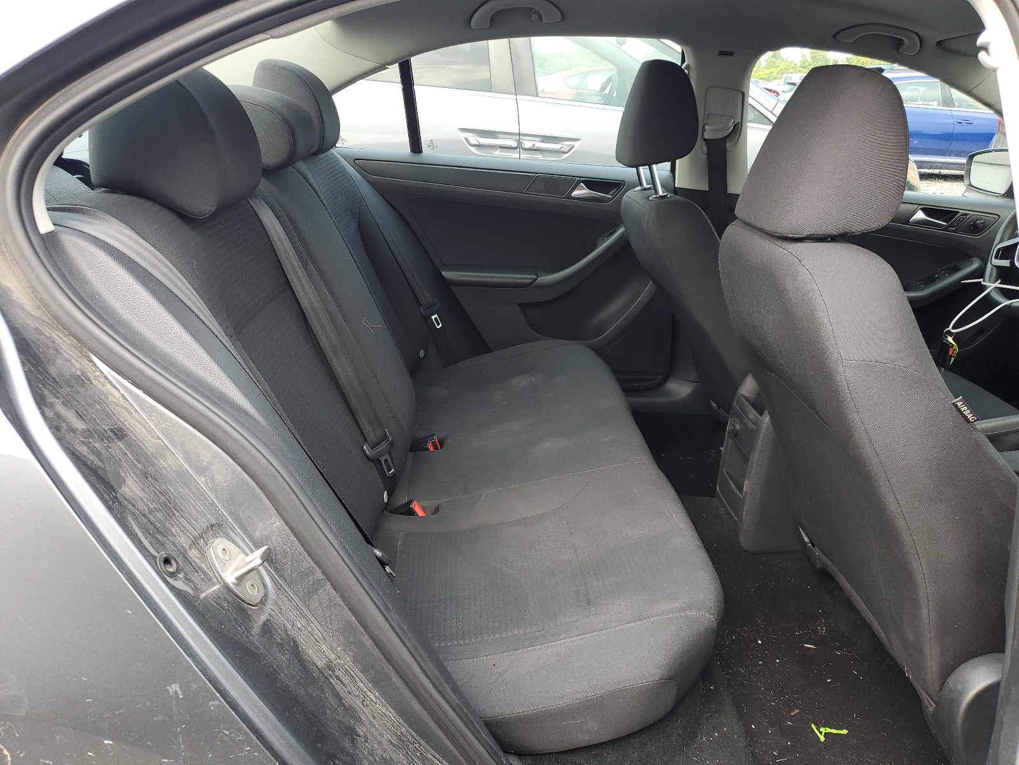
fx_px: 765
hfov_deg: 67.3
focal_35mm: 26
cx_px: 510
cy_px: 382
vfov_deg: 53.1
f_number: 1.5
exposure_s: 1/238
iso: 50
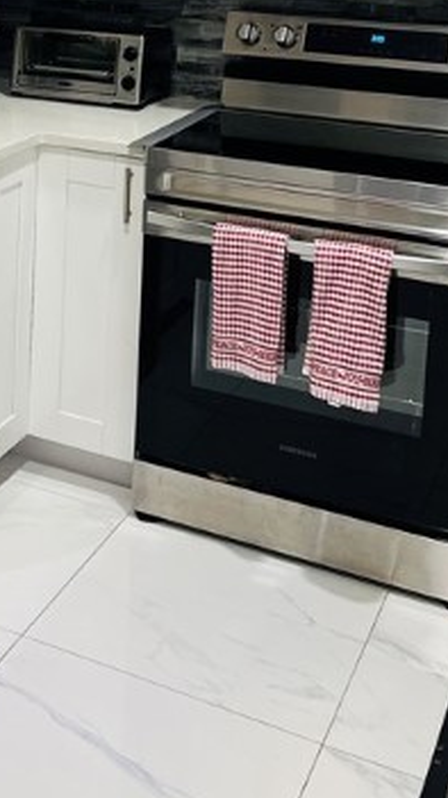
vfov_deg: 31.8
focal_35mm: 62
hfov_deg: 18.1
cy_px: 41
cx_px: -139
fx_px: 1312
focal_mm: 5.7
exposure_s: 1/60
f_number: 1.5
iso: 100
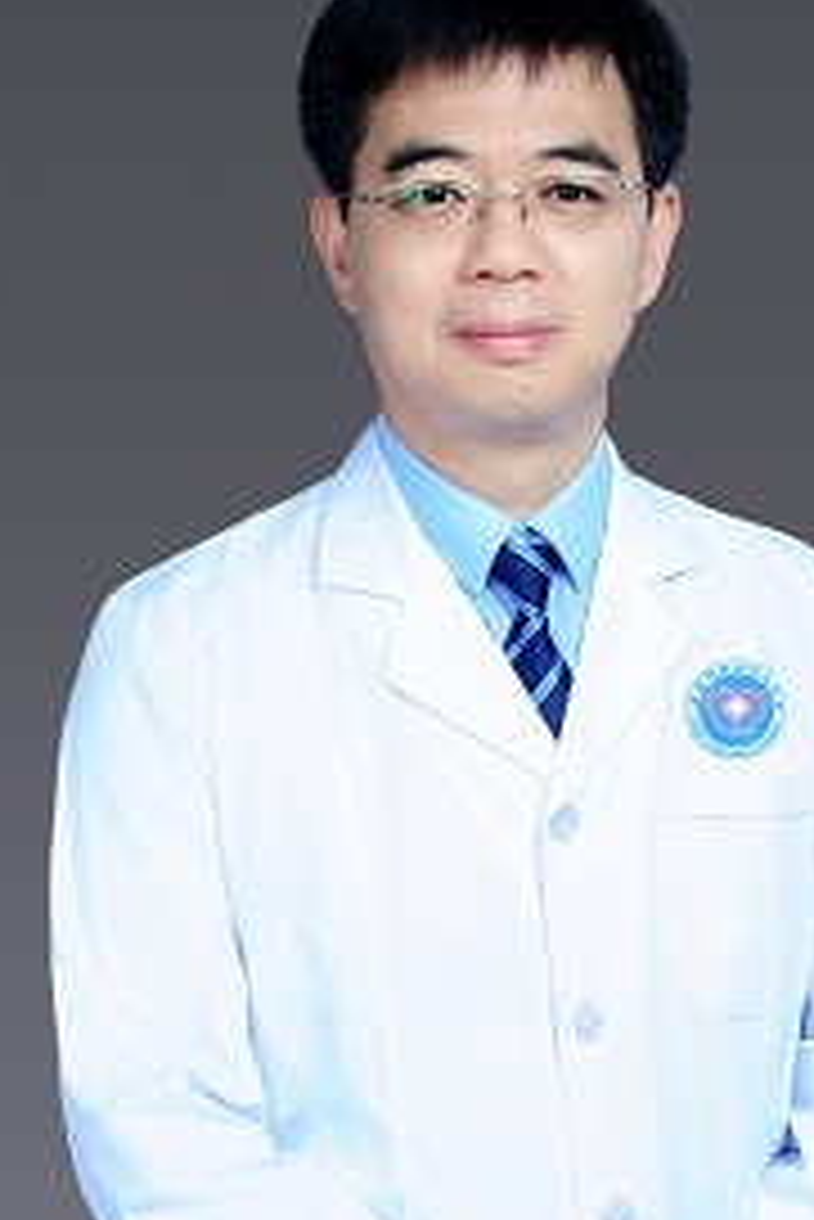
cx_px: 504
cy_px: 815
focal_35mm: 83
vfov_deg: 24.3
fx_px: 2811
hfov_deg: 16.5
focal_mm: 50
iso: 200
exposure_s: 1/160
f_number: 9
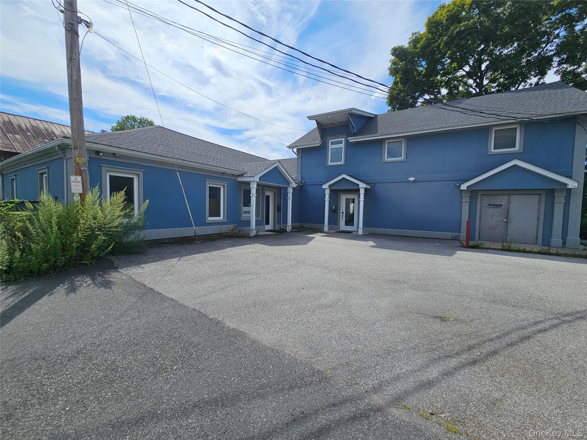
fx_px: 220
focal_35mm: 13
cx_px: 294
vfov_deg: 89.9
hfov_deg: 106.2
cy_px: 220
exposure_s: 1/3100
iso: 50
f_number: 2.2
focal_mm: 2.2
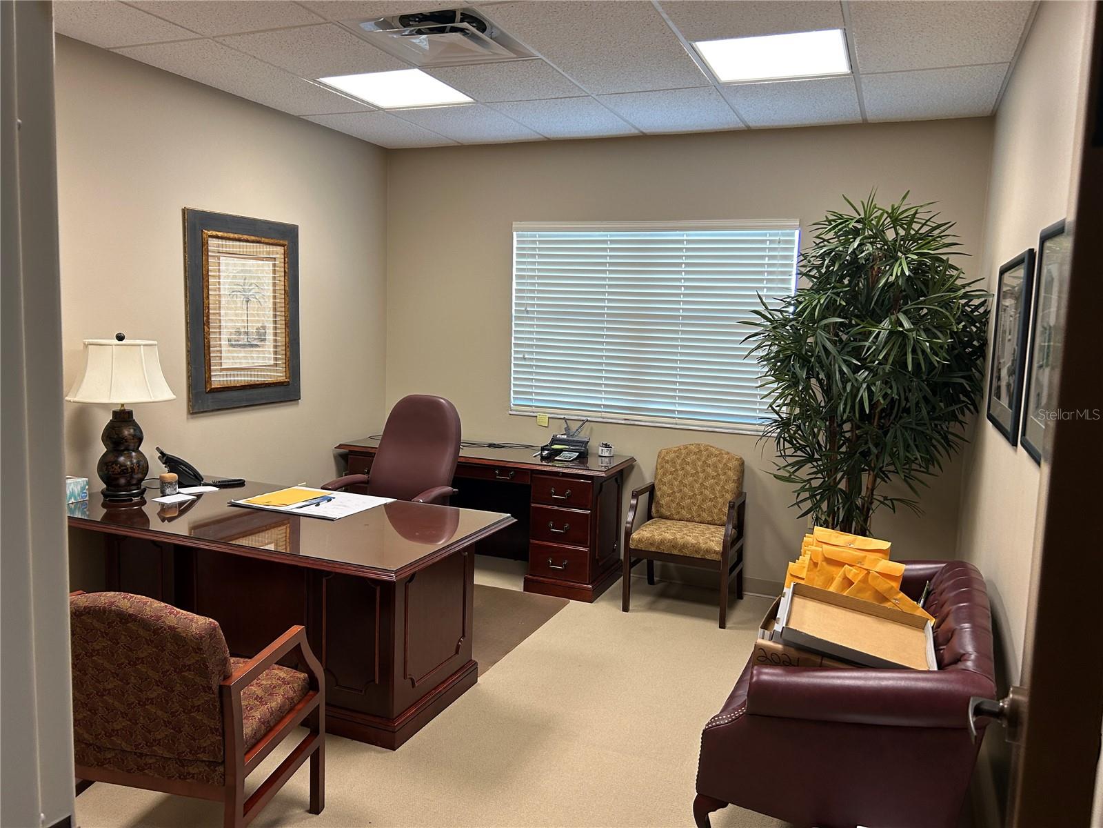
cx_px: 552
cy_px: 414
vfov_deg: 53.1
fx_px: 828
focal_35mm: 26
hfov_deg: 67.3
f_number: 1.5
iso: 100
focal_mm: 5.7
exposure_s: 1/60
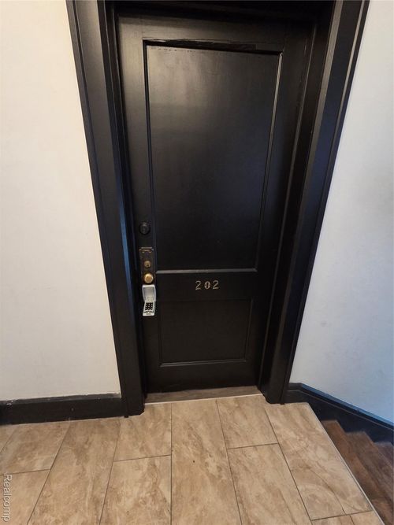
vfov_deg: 106.2
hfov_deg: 89.9
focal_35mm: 13
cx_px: 197
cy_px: 262
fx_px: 197
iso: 320
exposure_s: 1/60
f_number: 2.2
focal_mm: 2.2
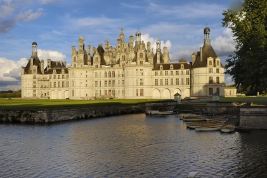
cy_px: 89
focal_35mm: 42
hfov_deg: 46.4
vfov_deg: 31.8
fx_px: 311
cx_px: 134
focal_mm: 28
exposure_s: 1/125
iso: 100
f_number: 10
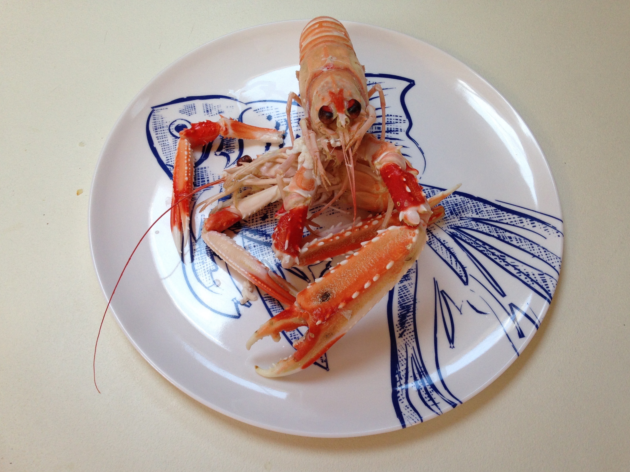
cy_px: 243
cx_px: 321
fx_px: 619
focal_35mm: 34
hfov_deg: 54.0
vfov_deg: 41.8
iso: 80
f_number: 2.4
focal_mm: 4.12
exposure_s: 1/120
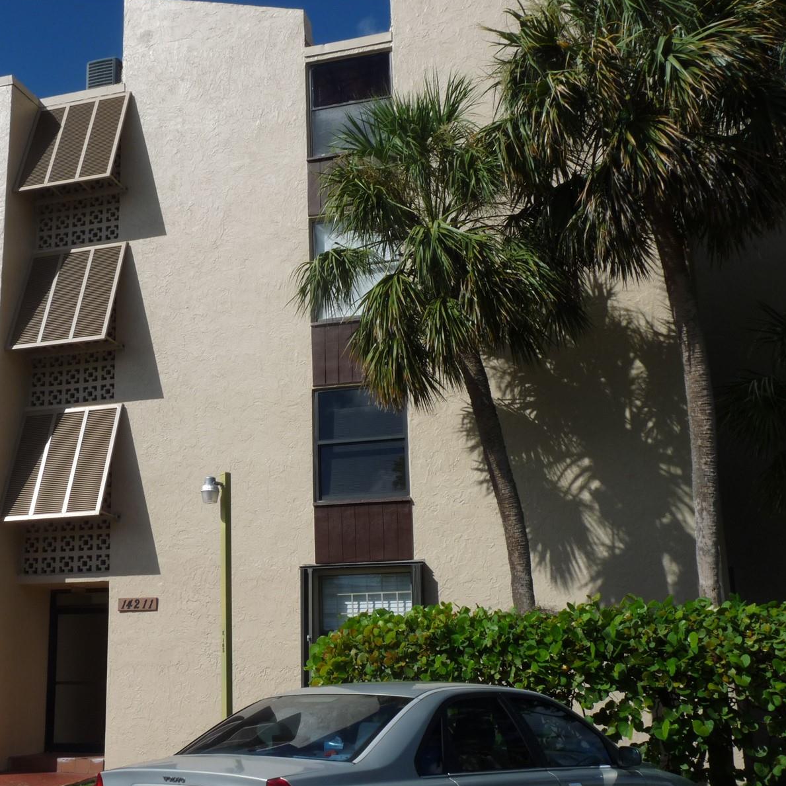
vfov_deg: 38.3
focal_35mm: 44
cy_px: 391
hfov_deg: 38.0
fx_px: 1130
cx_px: 275
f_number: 8
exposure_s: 1/500
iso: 100
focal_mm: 6.6
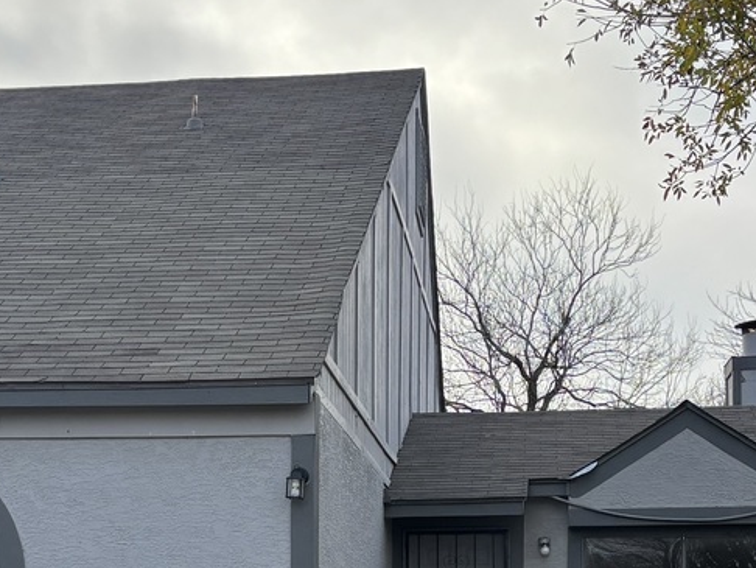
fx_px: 1682
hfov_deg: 25.3
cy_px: 596
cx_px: 341
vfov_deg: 18.5
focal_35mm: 77
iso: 50
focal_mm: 5.96
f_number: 1.6
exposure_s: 1/1279
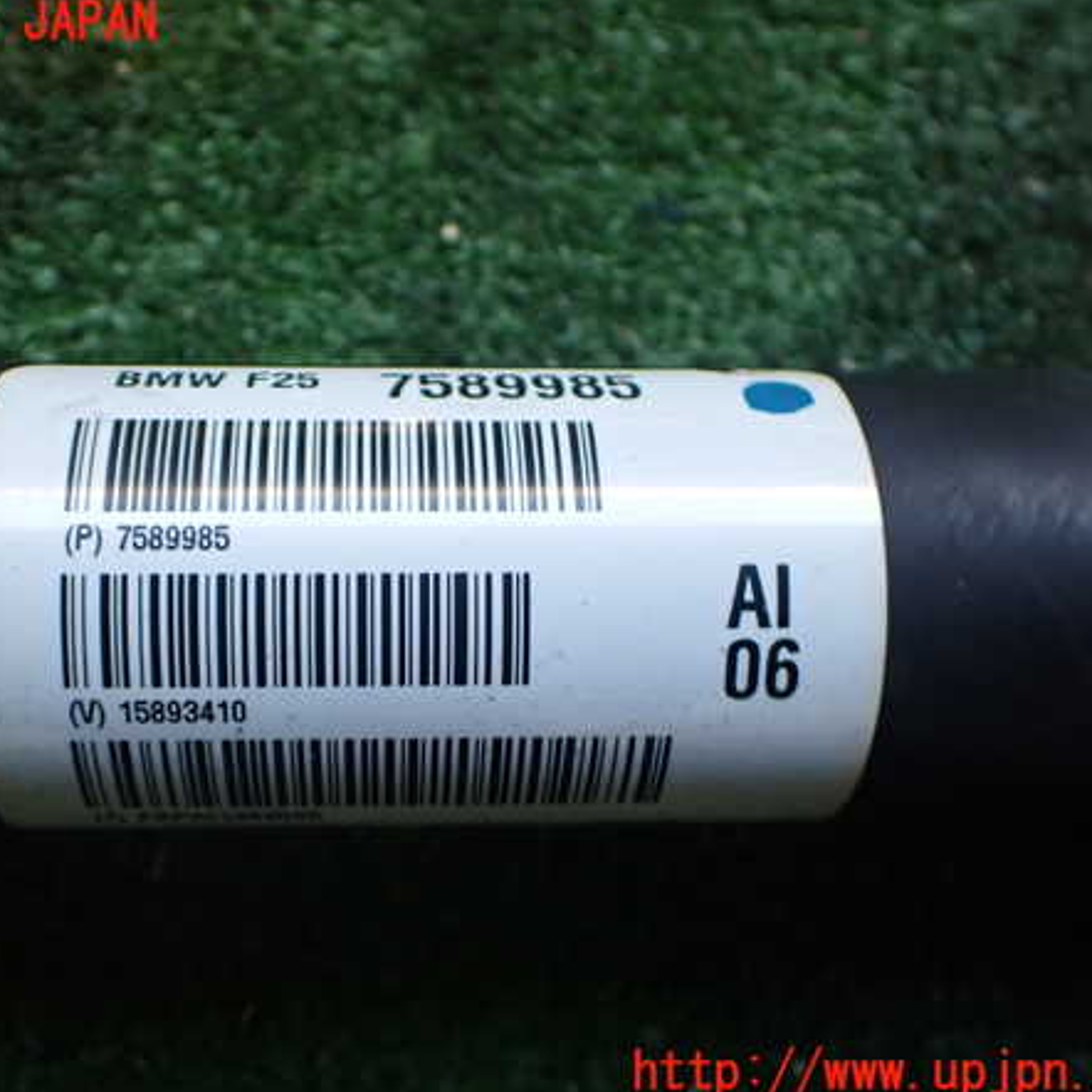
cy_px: 548
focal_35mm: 36
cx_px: 450
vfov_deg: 46.0
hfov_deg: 45.9
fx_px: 1285
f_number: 2.3
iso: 400
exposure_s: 1/125
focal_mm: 5.4
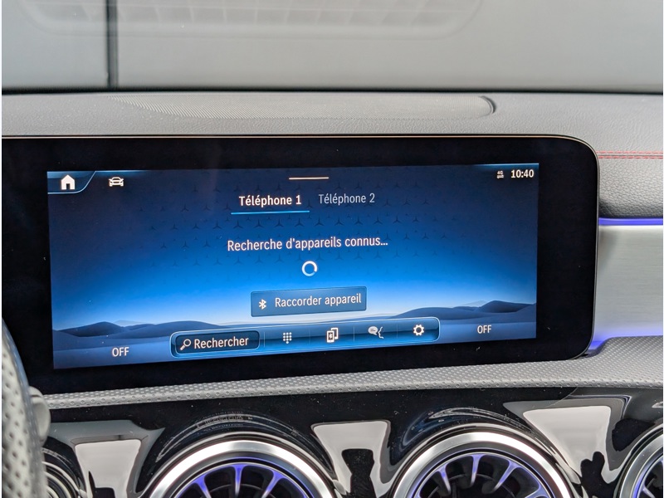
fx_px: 940
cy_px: 249
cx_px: 332
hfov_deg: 38.9
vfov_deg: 29.7
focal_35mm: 49
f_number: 1.68
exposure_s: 1/60
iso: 58
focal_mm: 6.9
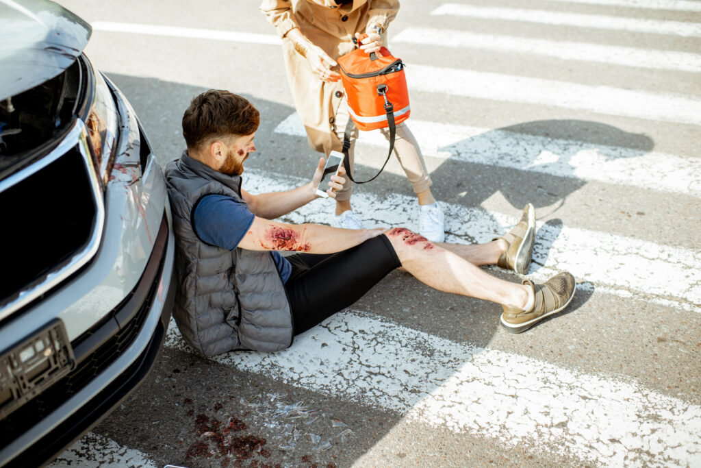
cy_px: 234
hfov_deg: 54.4
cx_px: 350
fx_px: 682
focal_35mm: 35
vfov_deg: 37.9
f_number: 2.2
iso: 200
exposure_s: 1/2500
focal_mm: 35
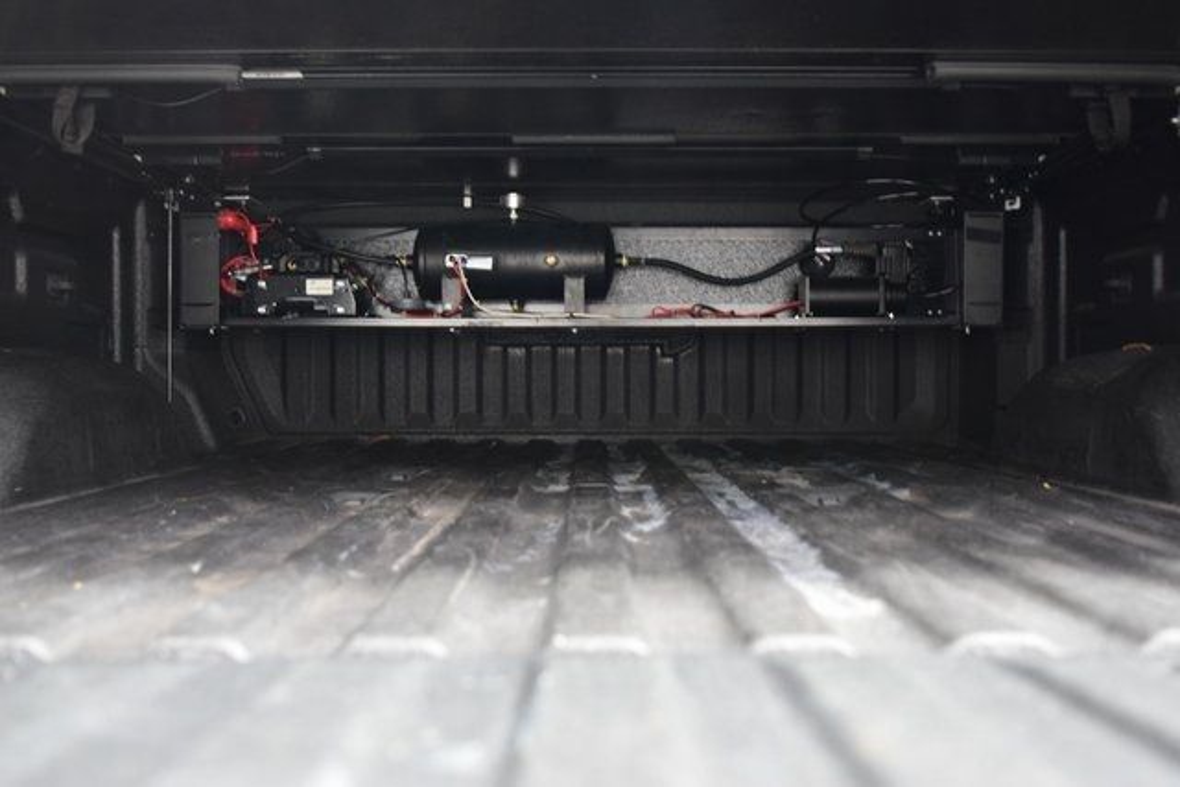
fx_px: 1180
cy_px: 394
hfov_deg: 53.1
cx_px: 590
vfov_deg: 36.9
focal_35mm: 36
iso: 1600
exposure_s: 1/6
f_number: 2.8
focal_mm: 24
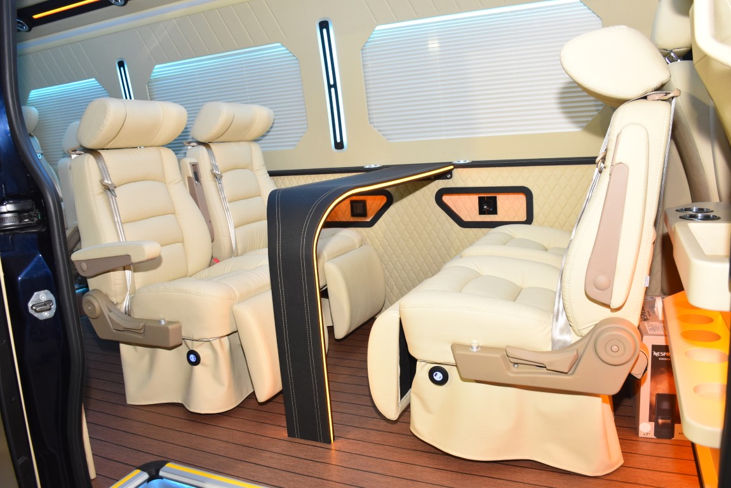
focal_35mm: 27
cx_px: 366
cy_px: 244
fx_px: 548
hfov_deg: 67.4
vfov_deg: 48.0
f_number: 4.5
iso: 800
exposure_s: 1/80
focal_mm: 18
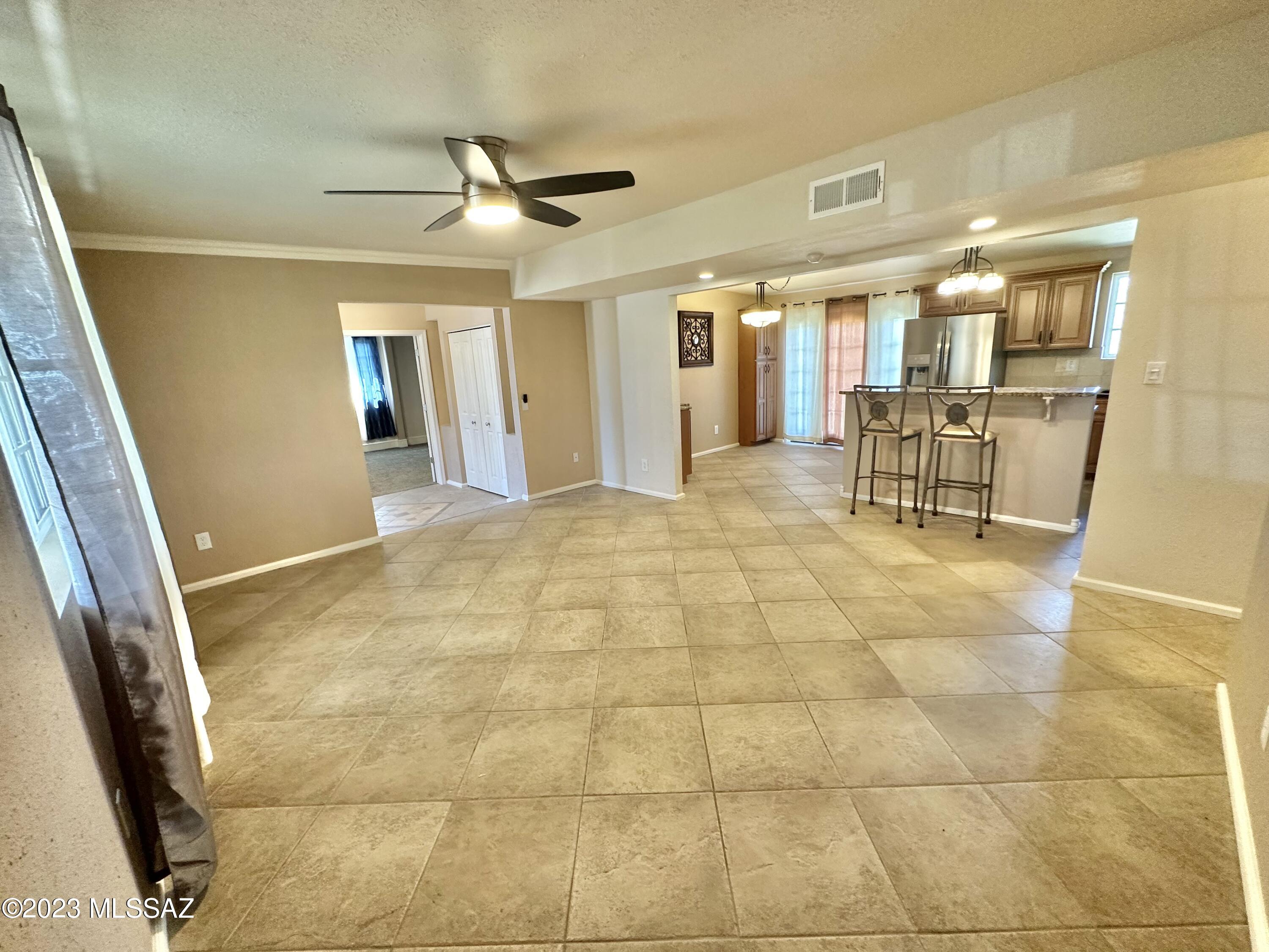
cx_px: 634
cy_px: 476
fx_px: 513
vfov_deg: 85.7
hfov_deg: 102.1
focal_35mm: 14
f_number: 2.2
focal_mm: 2.22
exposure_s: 1/60
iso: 200
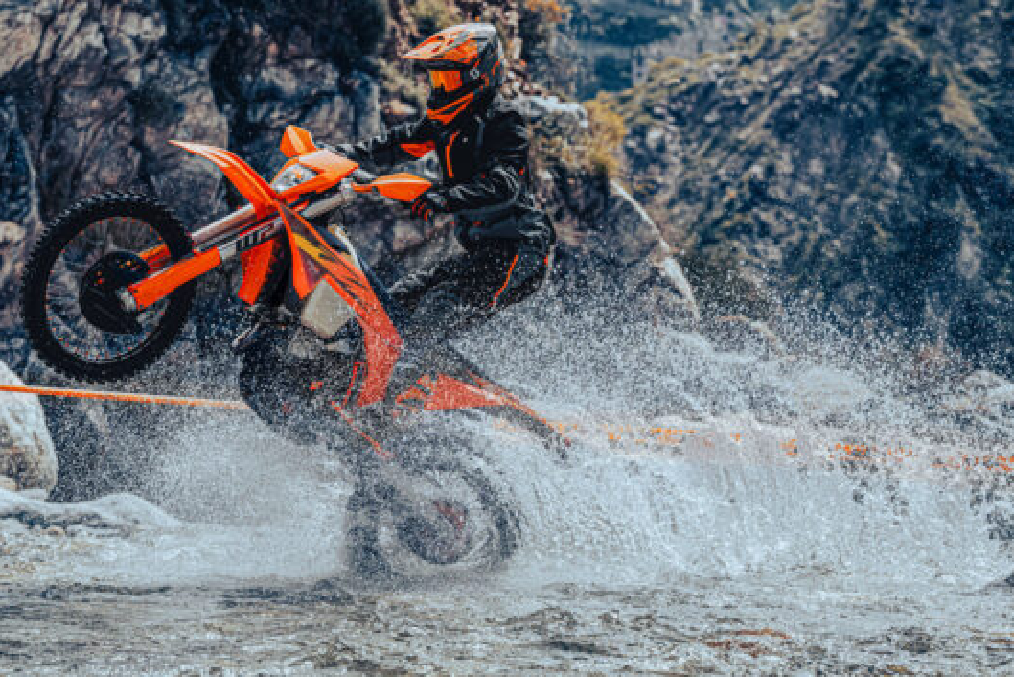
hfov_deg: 13.0
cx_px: 508
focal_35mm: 158
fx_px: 4451
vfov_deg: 8.7
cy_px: 235
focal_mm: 110
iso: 320
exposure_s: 1/2000
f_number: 5
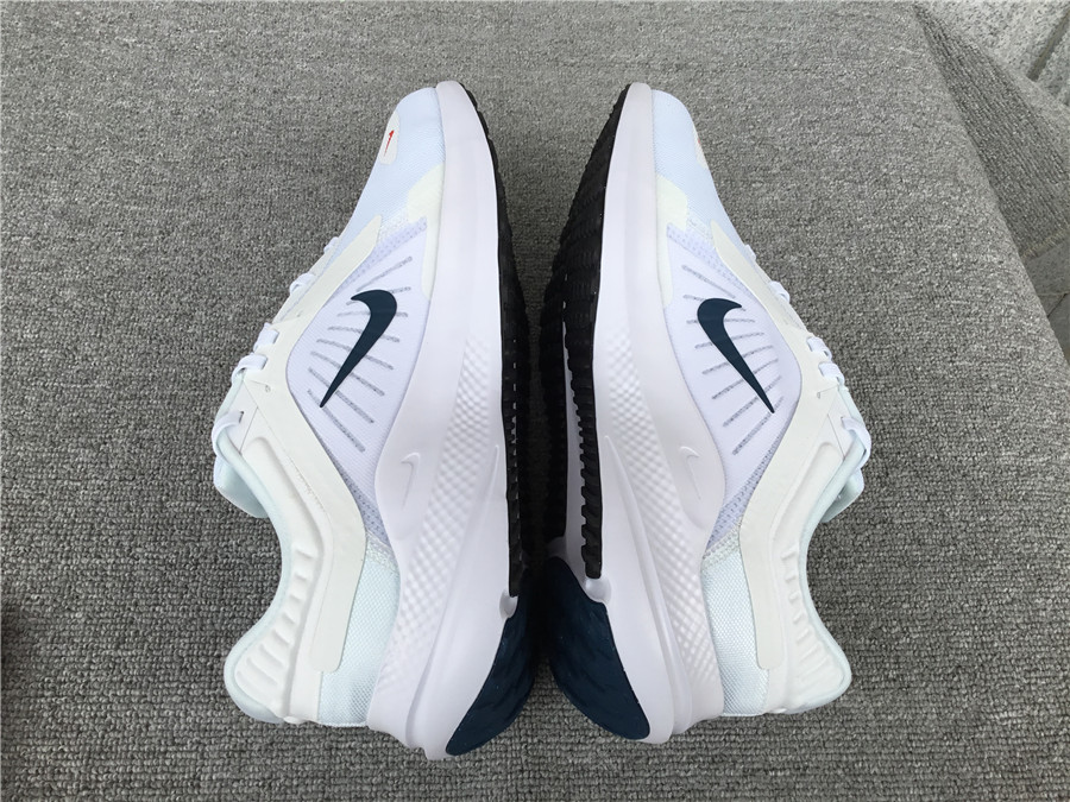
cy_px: 401
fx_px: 958
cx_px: 535
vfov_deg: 45.4
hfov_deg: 58.4
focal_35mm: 31
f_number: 2.4
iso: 25
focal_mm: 3.3
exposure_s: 1/184
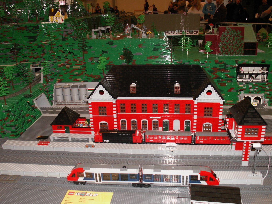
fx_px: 275
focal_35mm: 35
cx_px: 136
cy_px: 102
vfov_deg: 40.7
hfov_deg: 52.6
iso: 160
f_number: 2.8
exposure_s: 1/60
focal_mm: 5.86
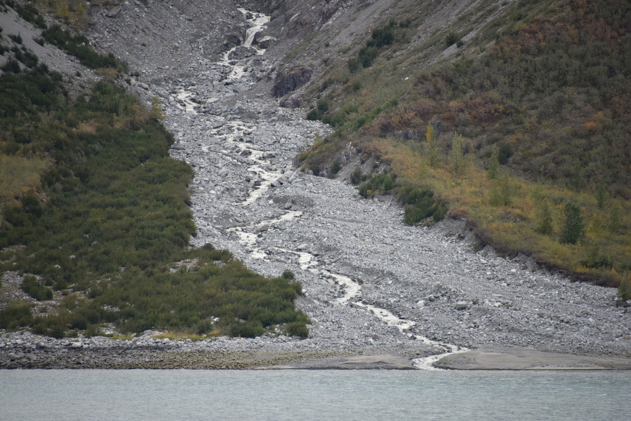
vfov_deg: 4.6
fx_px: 5259
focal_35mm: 300
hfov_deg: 6.9
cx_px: 316
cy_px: 210
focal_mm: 300
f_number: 5.6
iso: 720
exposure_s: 1/640
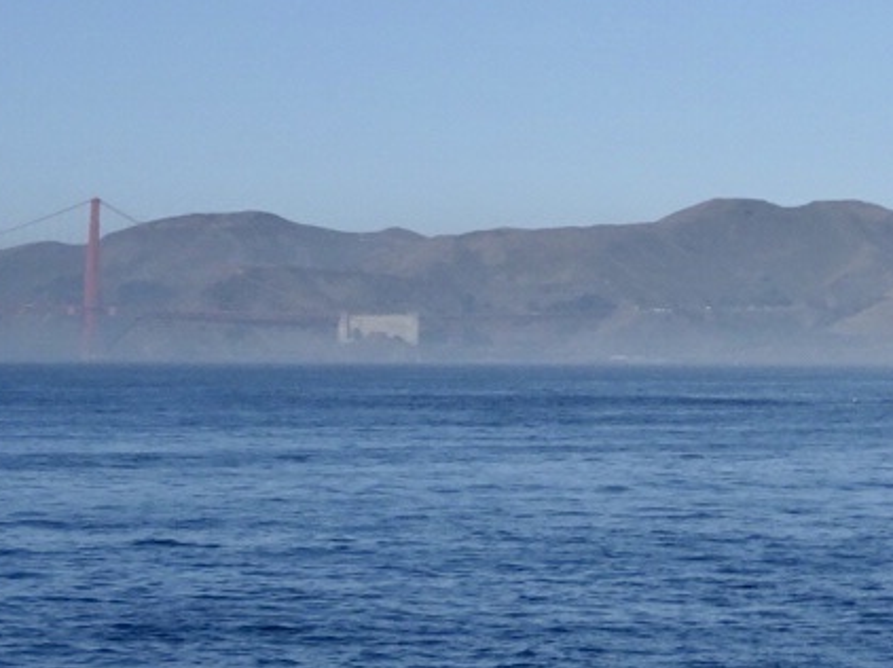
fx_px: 3610
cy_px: -99
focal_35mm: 140
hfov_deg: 13.4
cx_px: 1289
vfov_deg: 10.4
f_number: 4
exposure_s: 1/1250
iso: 80
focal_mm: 7.05
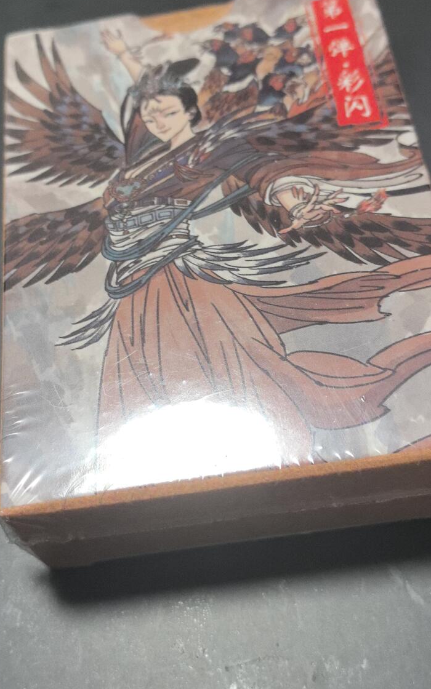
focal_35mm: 46
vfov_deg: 43.5
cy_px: 319
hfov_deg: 28.0
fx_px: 865
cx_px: 190
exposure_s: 1/100
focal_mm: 5.75
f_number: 2
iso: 250
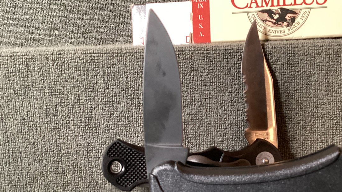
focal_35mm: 47
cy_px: 134
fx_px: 426
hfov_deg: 43.5
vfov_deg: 25.3
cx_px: 206
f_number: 2.4
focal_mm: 3.3
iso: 500
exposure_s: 1/30
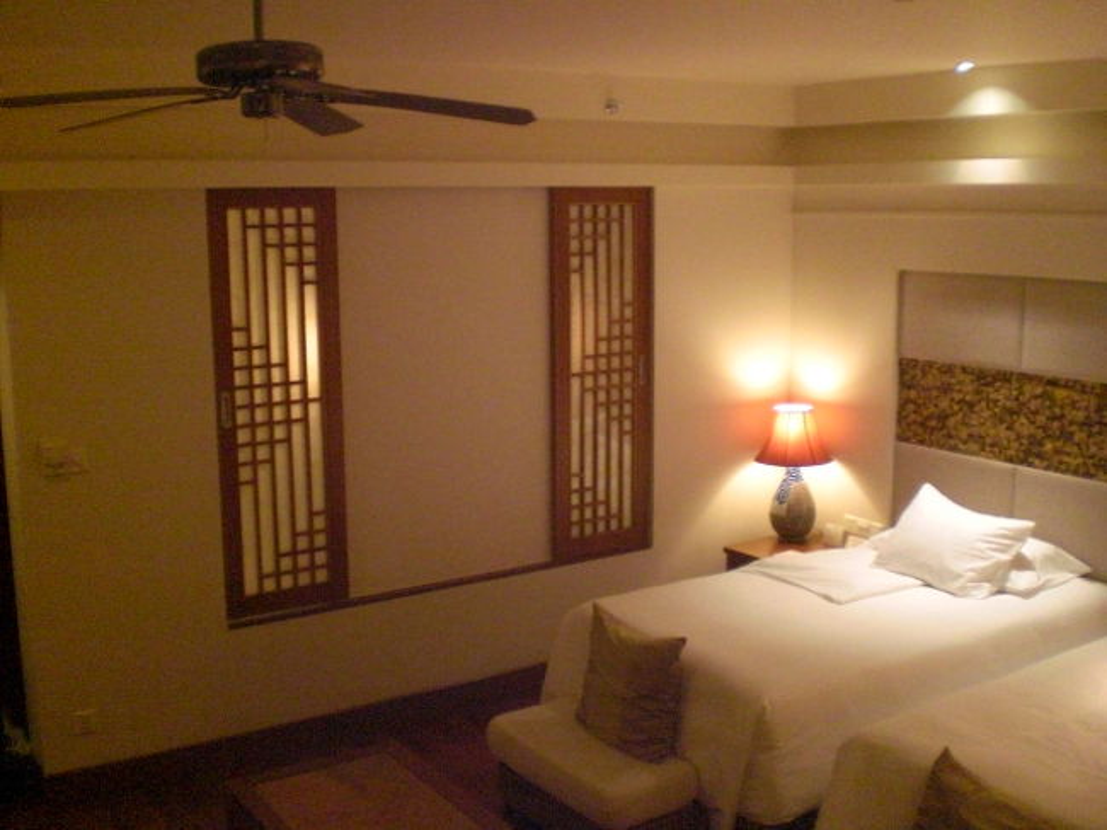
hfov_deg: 49.0
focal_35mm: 38
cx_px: 554
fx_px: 1215
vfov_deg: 37.7
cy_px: 415
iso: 800
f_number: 3.1
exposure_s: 1/30
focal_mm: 6.3
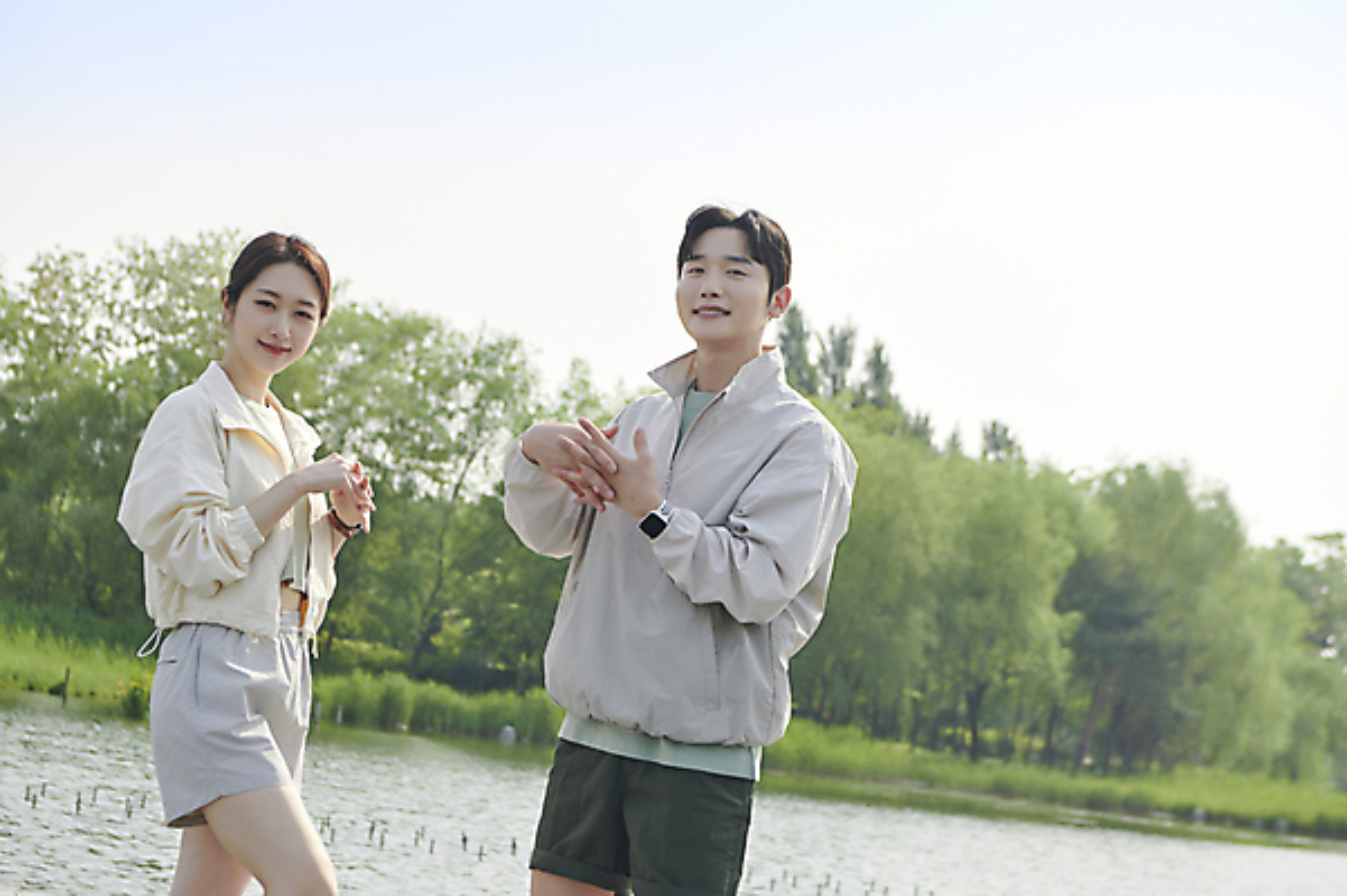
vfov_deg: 16.2
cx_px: 674
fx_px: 3141
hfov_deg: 24.2
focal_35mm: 84
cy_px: 448
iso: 160
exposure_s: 1/500
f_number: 5.6
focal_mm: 70
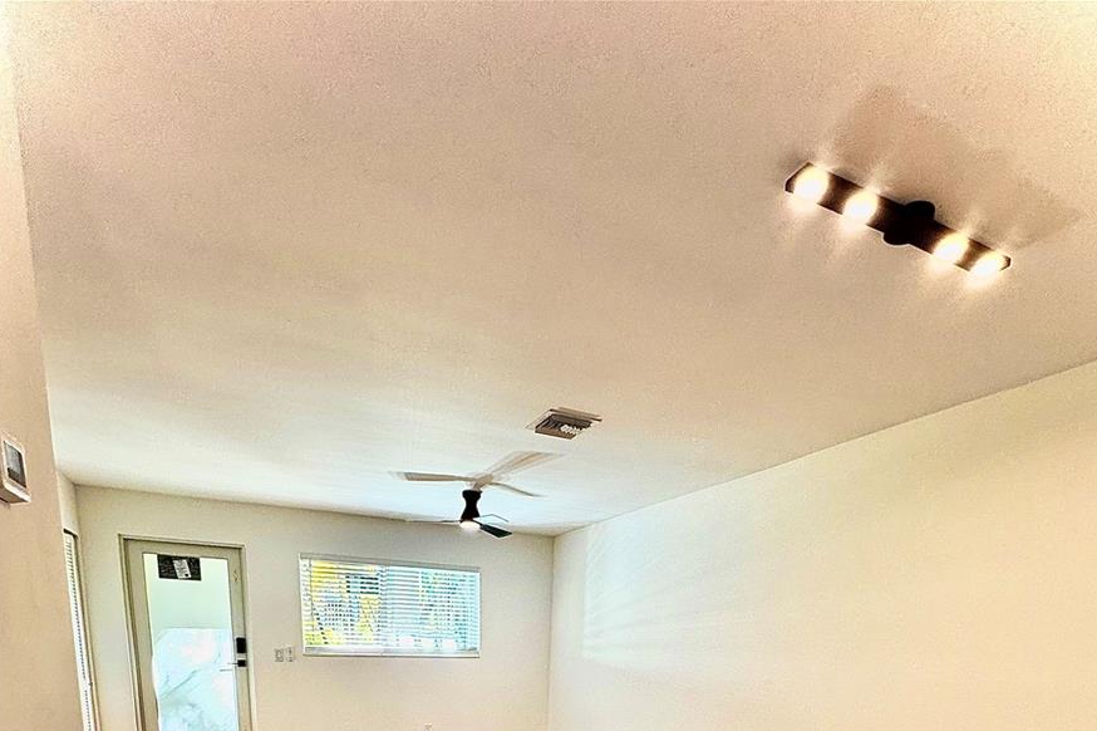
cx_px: 556
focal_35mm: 20
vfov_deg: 49.0
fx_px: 609
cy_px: 752
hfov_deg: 84.0
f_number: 2.2
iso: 160
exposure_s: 1/120
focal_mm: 2.22
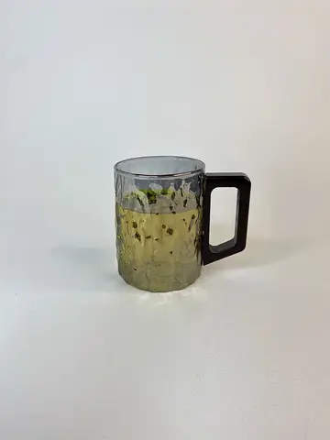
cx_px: 165
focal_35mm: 26
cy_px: 220
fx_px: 330
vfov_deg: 67.3
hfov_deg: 53.1
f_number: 1.8
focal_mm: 4.25
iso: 40
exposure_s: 1/654
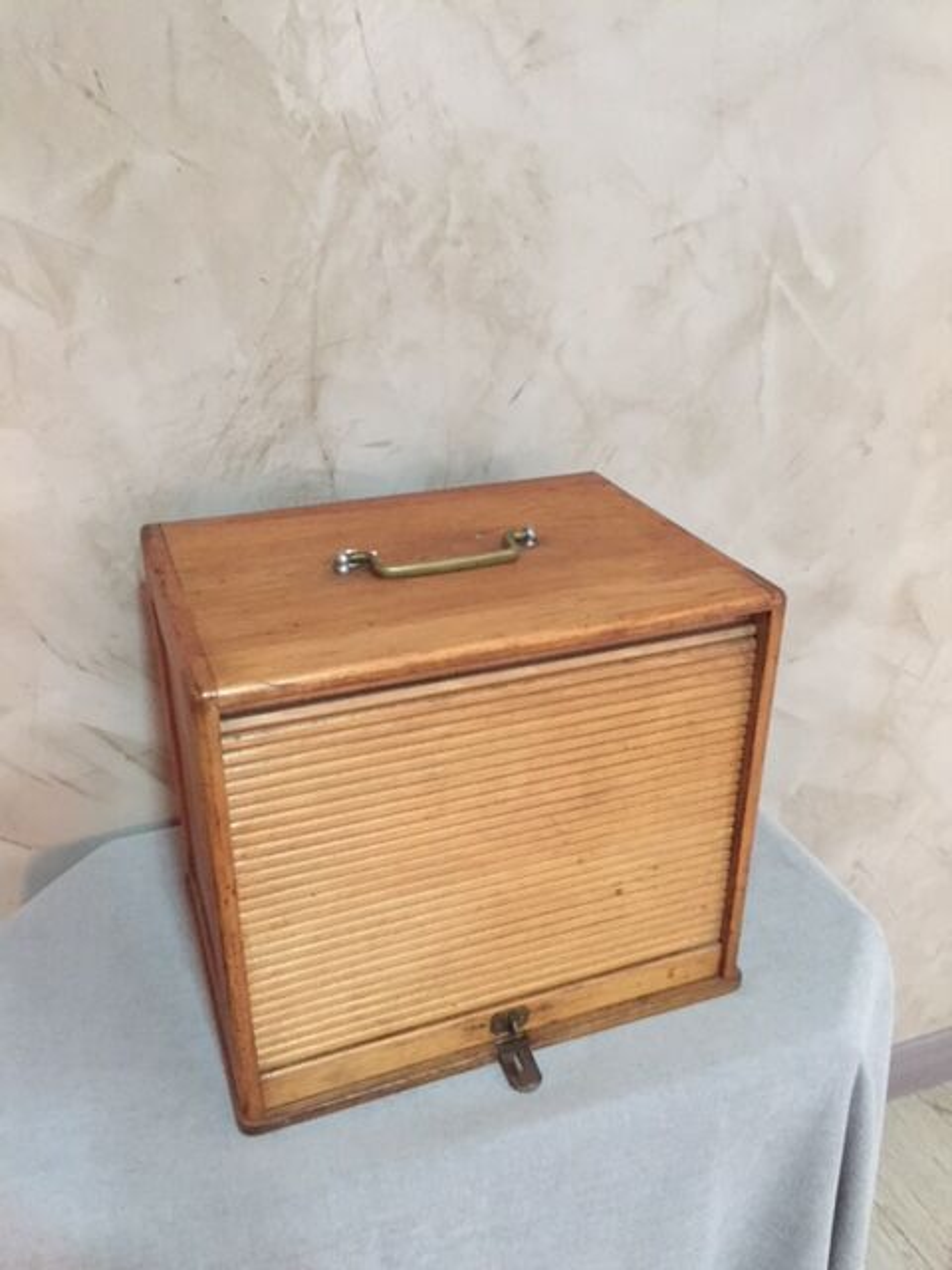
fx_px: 1063
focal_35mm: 29
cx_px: 476
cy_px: 635
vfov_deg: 61.7
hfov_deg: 48.2
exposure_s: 1/17
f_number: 2.2
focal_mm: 4.15
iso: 250
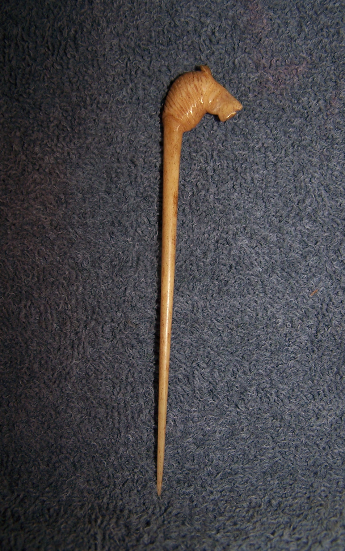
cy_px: 278
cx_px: 160
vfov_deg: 48.2
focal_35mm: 41
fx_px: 617
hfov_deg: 31.2
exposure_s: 1/60
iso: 80
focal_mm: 6.3
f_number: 2.8
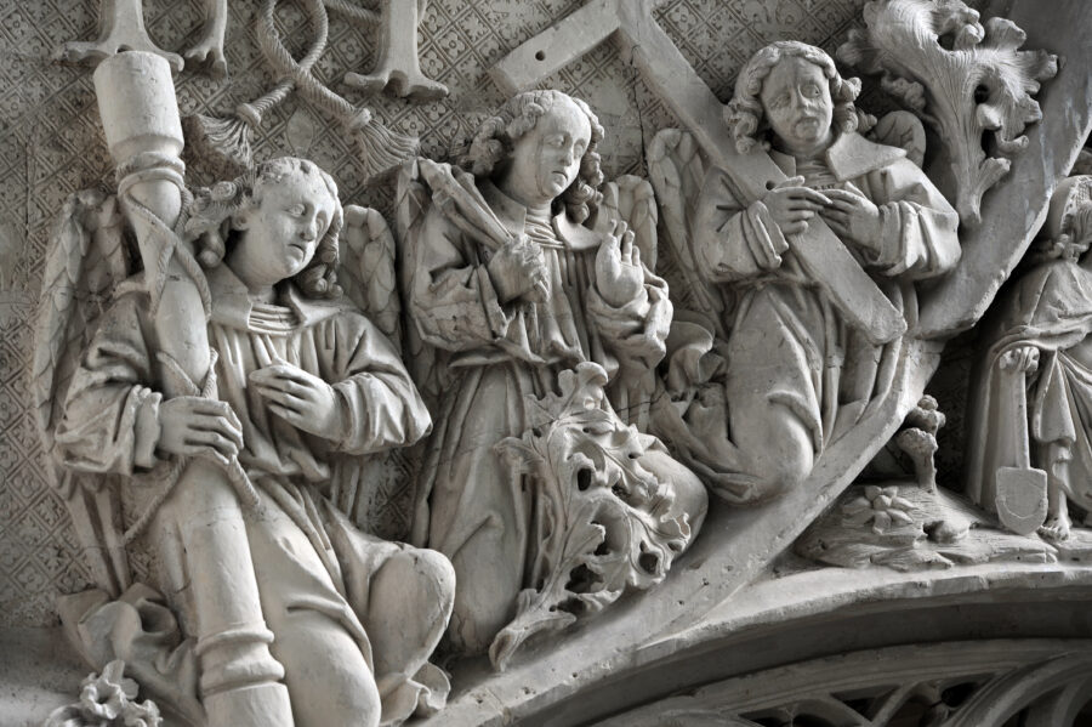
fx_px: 5002
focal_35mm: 165
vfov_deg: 8.3
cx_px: 546
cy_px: 364
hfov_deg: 12.5
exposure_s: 1/25
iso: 200
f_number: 7.1
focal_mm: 165
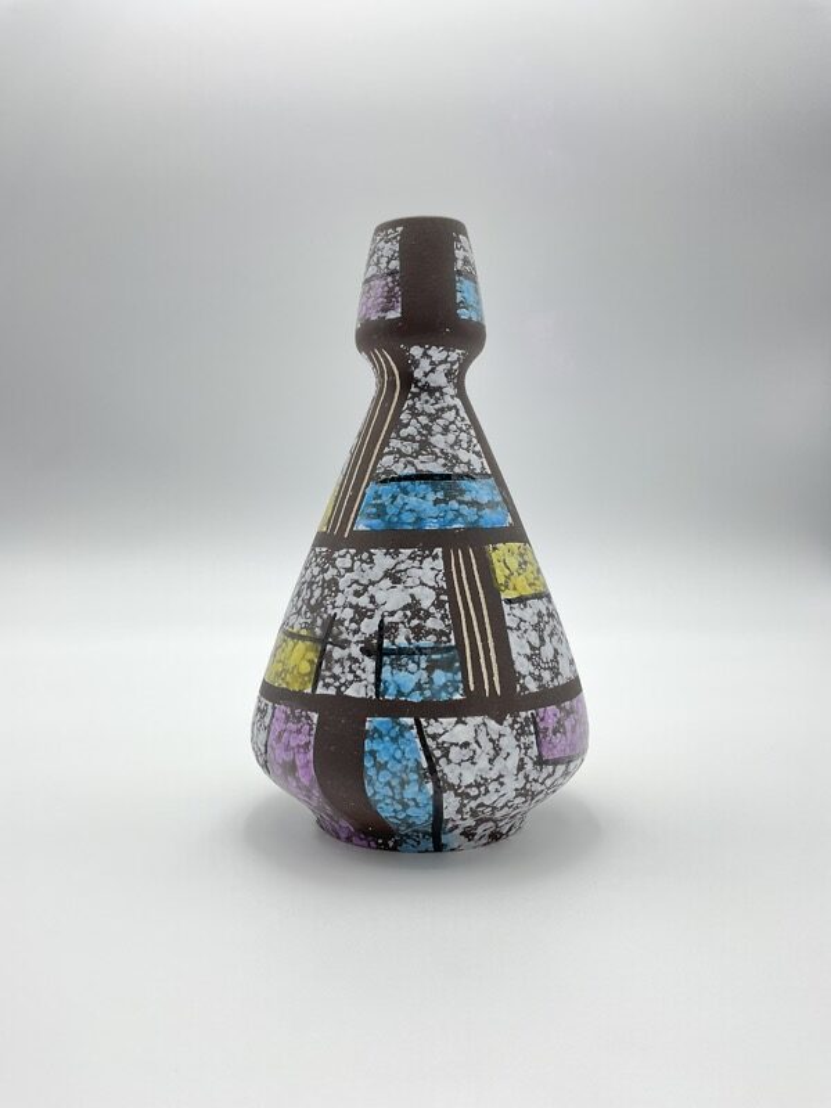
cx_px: 416
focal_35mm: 29
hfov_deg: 48.2
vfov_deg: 61.7
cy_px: 554
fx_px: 928
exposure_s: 1/131
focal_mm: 3
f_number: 1.8
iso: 16
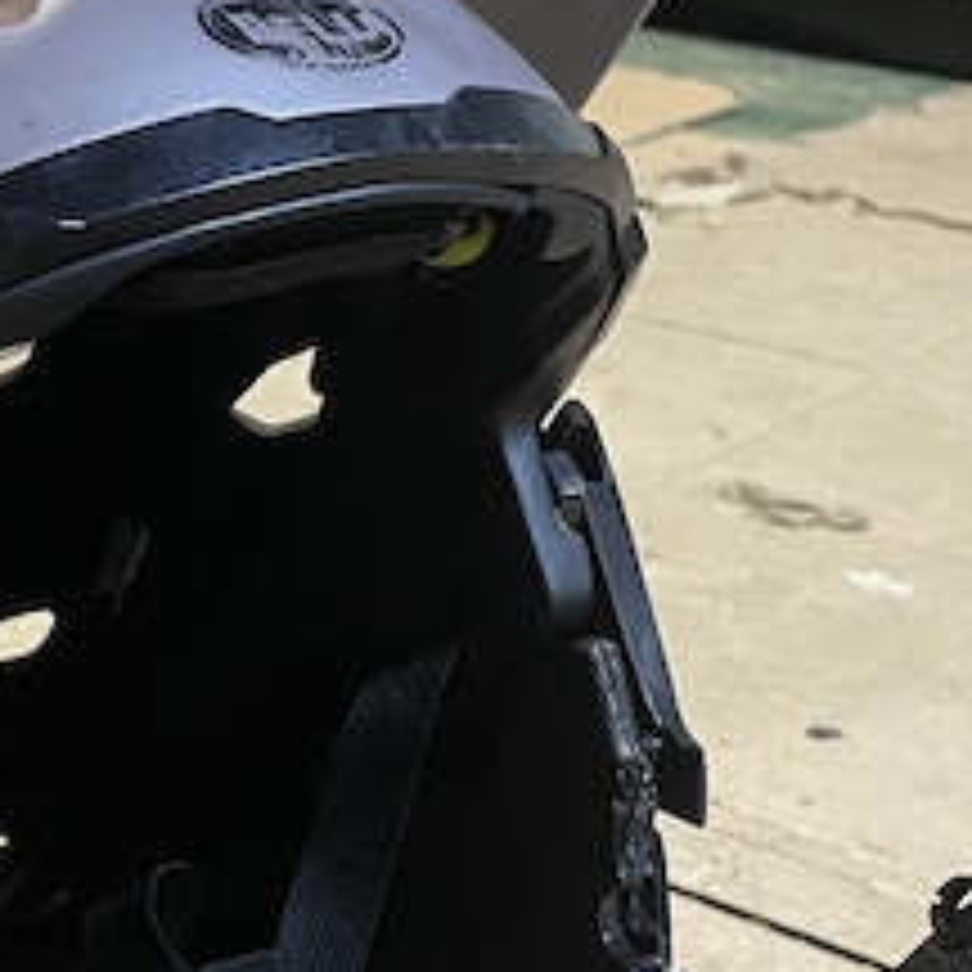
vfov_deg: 20.0
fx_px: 2700
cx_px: 122
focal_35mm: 85
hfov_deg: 20.1
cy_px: 860
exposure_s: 1/60
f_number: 1.6
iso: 400
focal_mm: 4.2
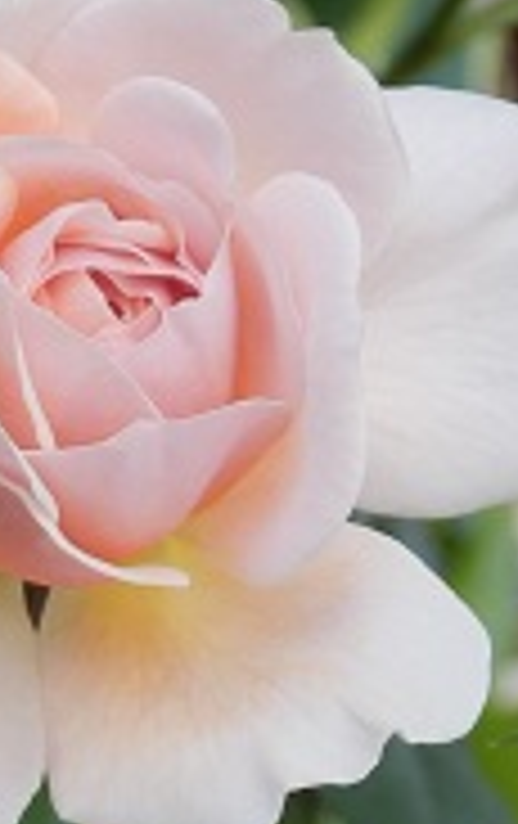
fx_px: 5152
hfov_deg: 5.7
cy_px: 801
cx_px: -252
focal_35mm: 229
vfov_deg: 9.1
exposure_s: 1/100
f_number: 4.4
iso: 80
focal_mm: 11.9
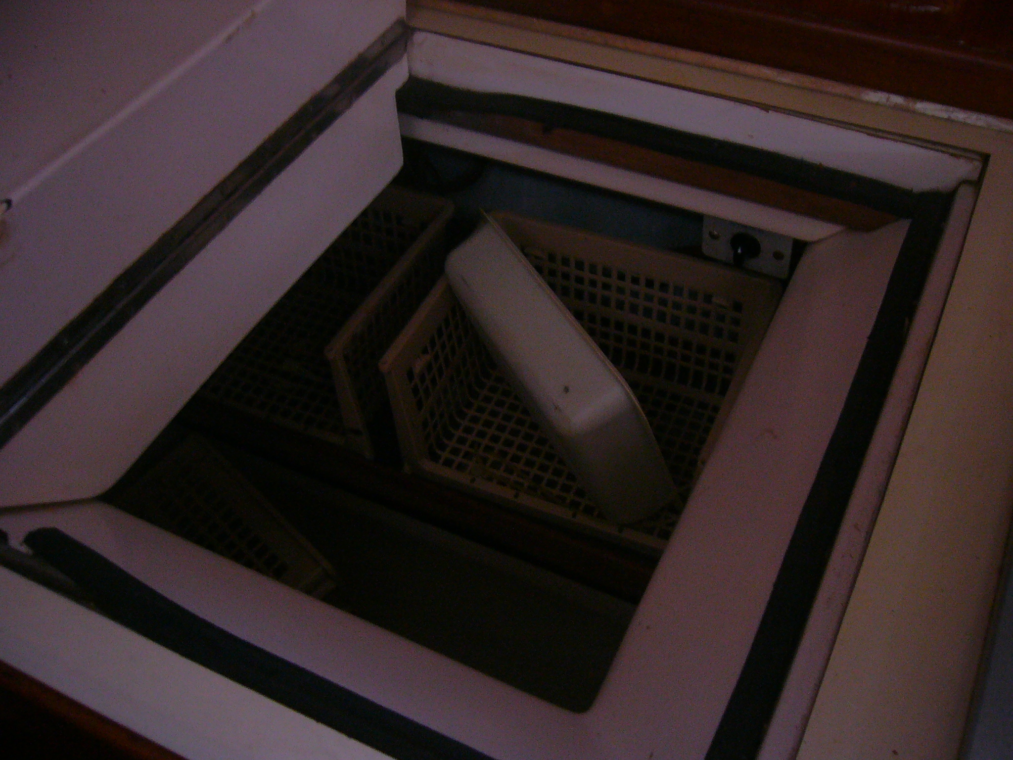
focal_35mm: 35
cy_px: 380
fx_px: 1024
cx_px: 506
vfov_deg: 40.7
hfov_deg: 52.6
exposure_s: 1/8
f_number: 2.8
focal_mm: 5.8
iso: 200
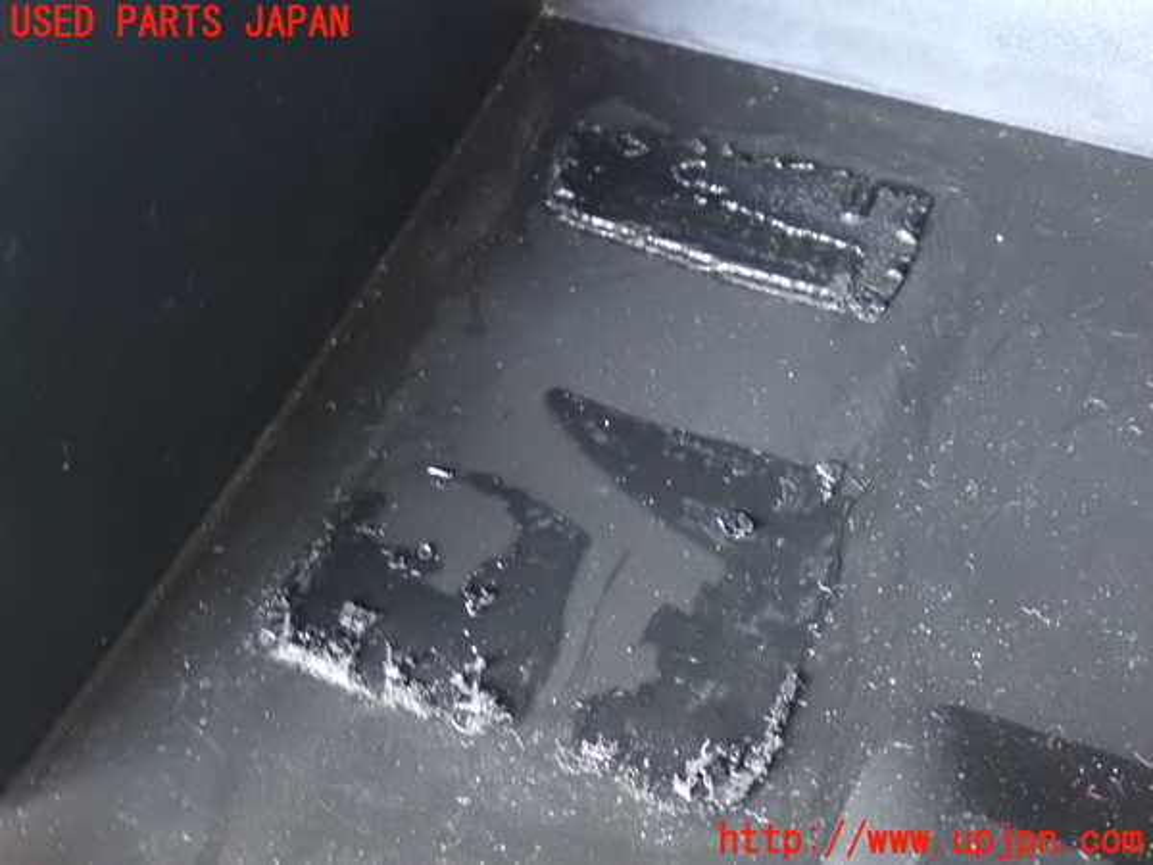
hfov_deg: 33.2
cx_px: 576
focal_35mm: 58
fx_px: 1932
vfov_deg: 25.2
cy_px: 432
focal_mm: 10.35
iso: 1600
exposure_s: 1/13
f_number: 3.5
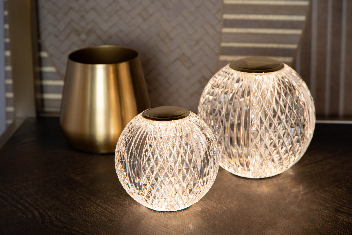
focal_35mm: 120
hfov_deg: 17.1
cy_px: 118
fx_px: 1174
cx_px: 176
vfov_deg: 11.4
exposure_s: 1/20
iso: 200
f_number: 10
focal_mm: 120
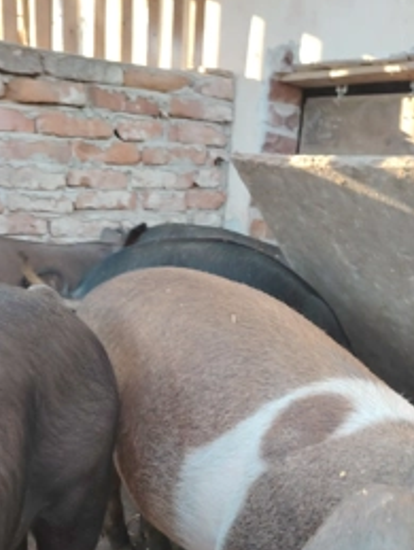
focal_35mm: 37
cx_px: 225
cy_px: 374
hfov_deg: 38.7
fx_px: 589
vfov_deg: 49.1
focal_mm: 5.25
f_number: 1.75
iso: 142
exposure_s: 1/100
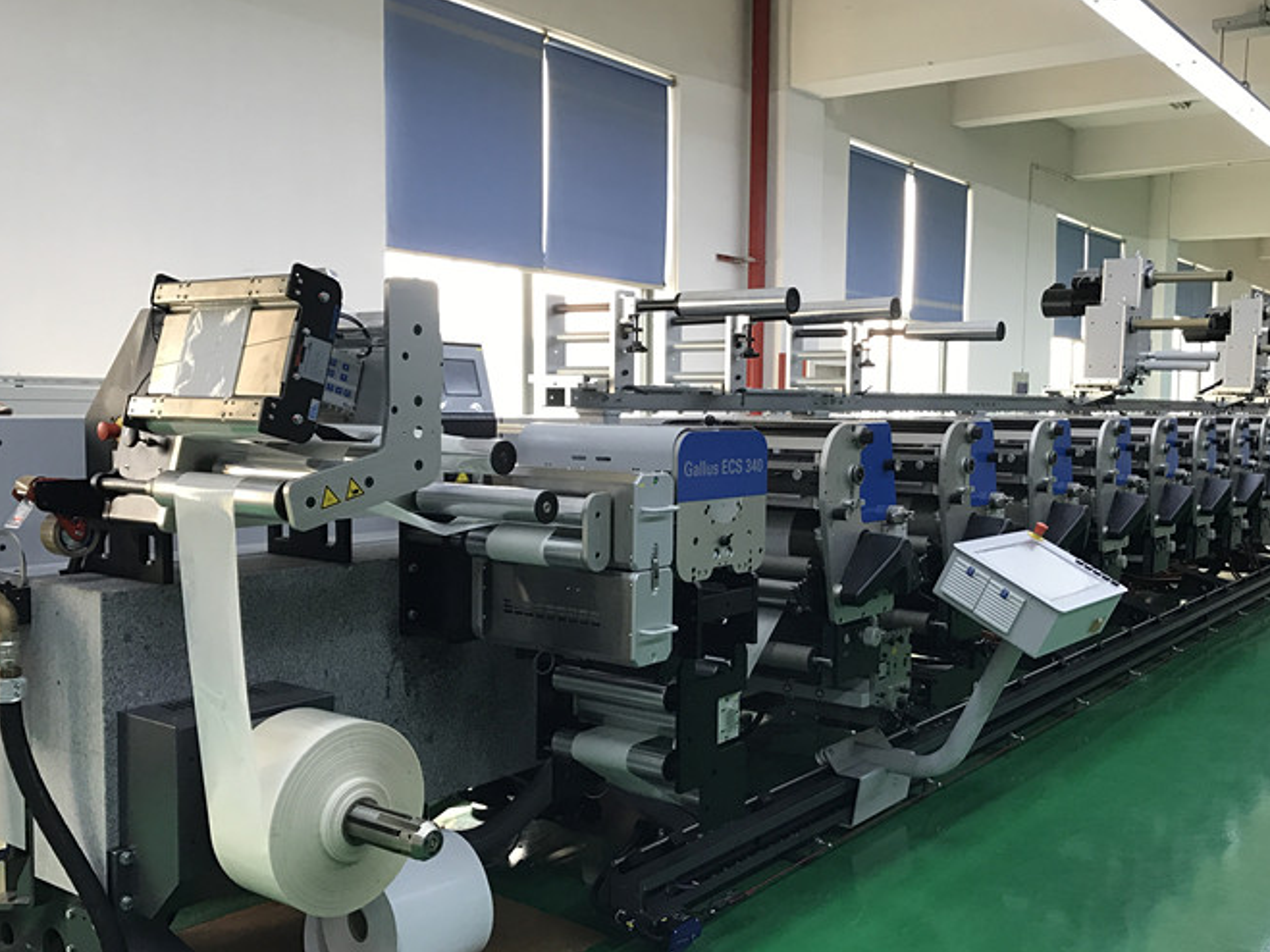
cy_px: 513
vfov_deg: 41.8
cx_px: 688
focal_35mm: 34
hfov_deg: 53.9
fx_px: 1247
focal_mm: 3.99
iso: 25
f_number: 1.8
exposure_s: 1/33
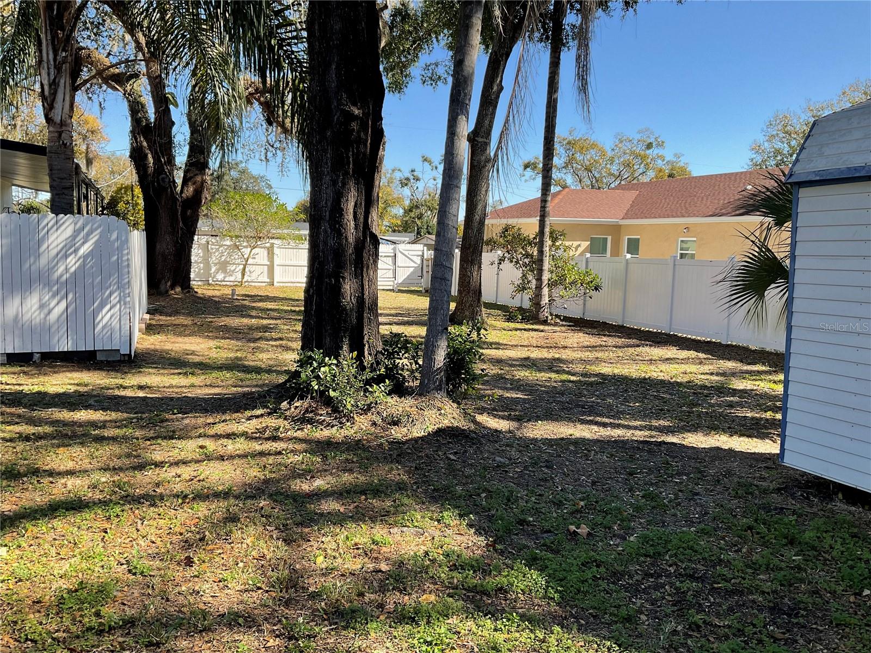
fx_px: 730
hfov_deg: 61.7
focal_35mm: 29
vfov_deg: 48.2
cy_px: 326
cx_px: 436
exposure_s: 1/650
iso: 16
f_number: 1.8
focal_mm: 3
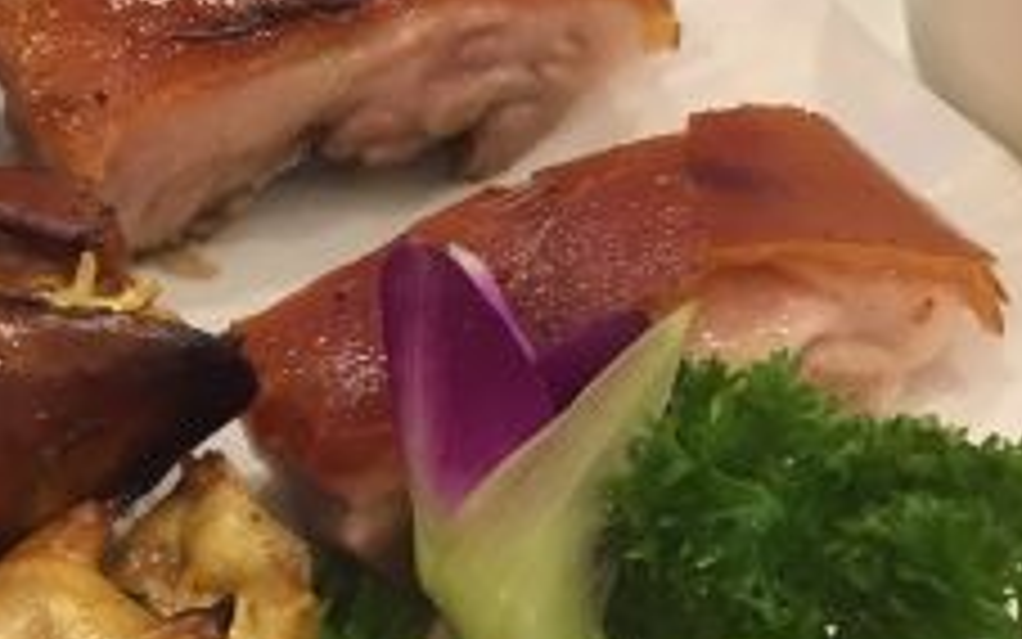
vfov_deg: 13.4
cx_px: -482
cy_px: 736
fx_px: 2647
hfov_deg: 19.3
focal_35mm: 95
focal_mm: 4.15
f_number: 2.2
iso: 80
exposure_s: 1/33
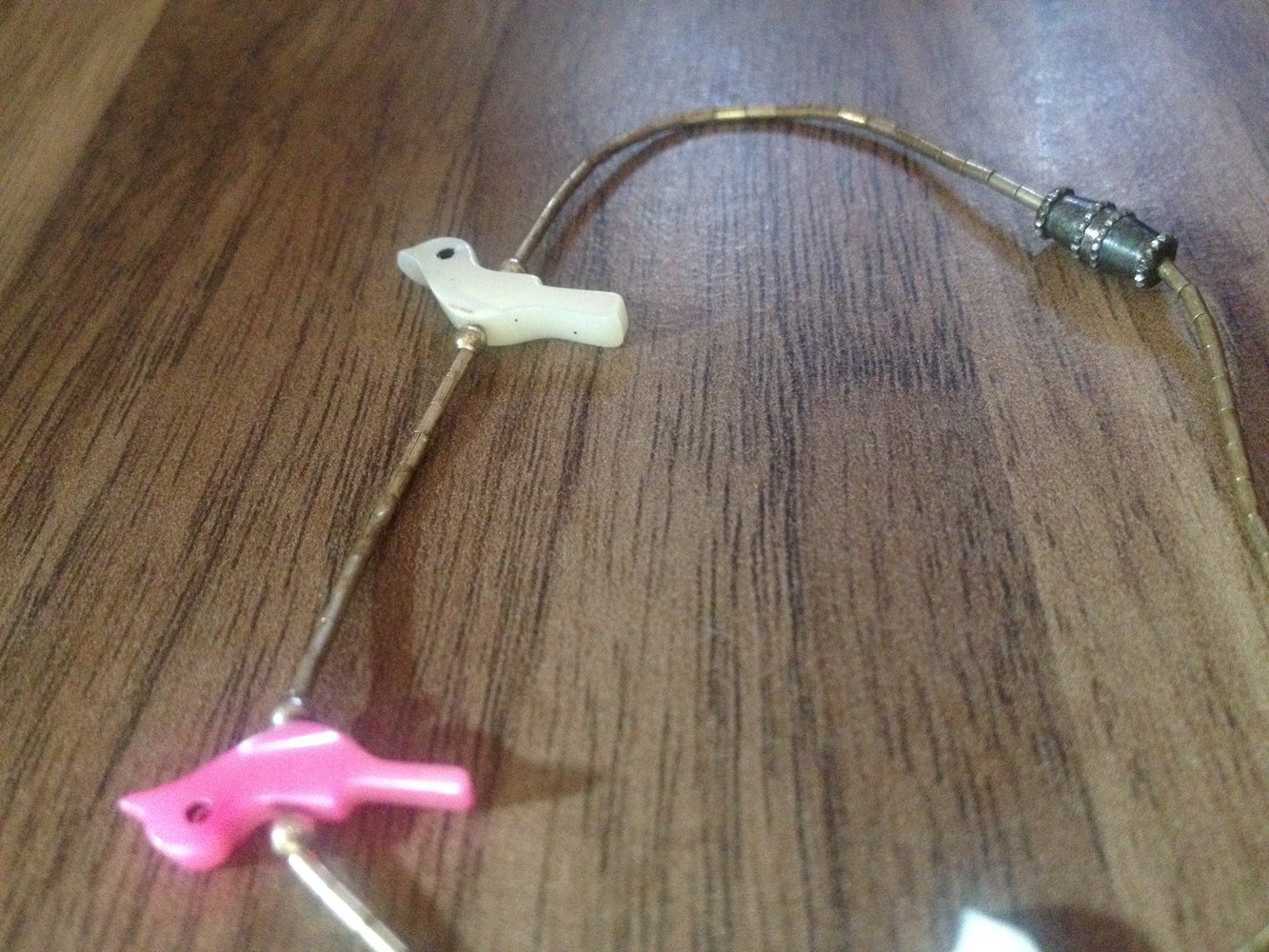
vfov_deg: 40.7
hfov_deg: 52.6
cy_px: 476
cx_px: 634
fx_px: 1283
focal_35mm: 35
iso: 500
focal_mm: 4.28
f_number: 2.4
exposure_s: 1/15
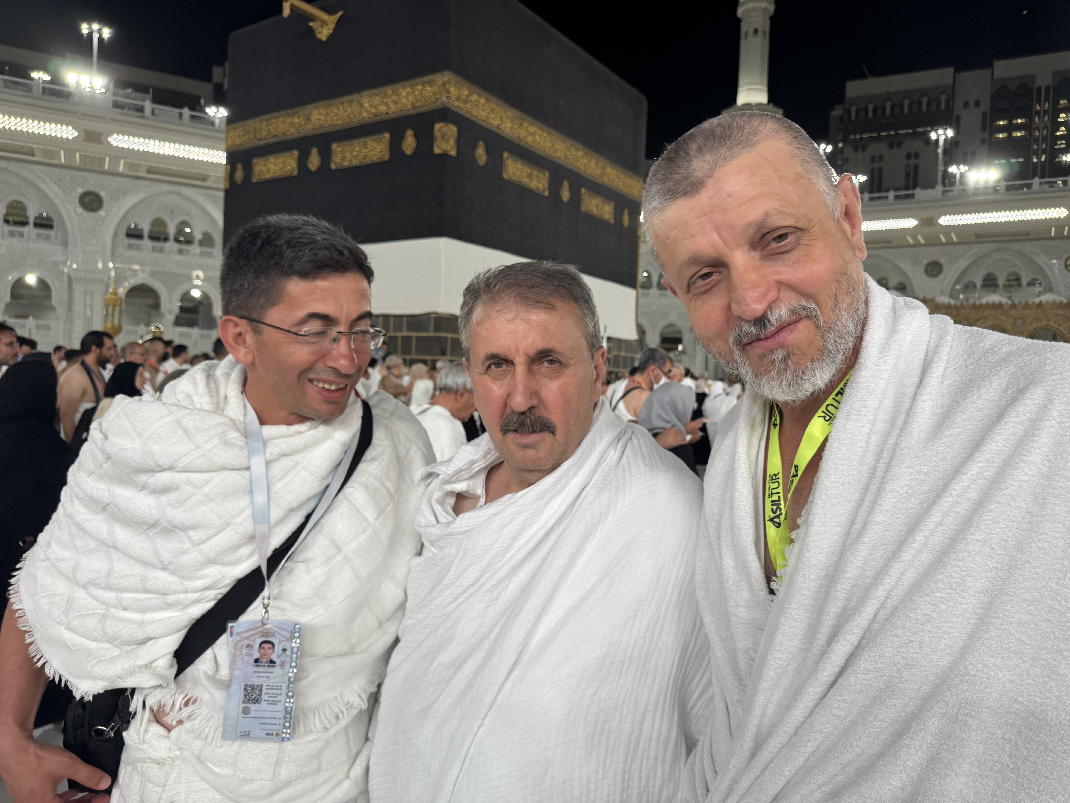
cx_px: 535
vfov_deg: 56.8
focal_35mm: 24
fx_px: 742
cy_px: 402
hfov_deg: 71.6
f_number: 1.78
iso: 64
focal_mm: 6.76
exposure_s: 1/121
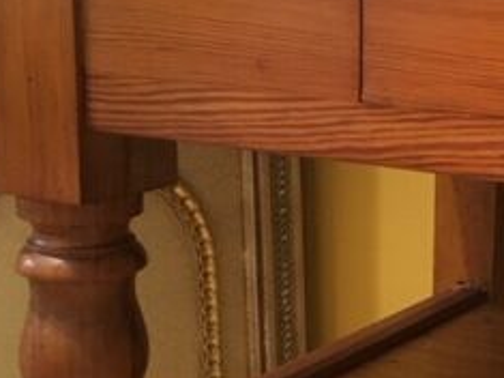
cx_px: 624
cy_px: 191
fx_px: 1150
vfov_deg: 18.6
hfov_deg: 22.5
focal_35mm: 79
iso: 200
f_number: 2.2
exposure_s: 1/33
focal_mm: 4.15
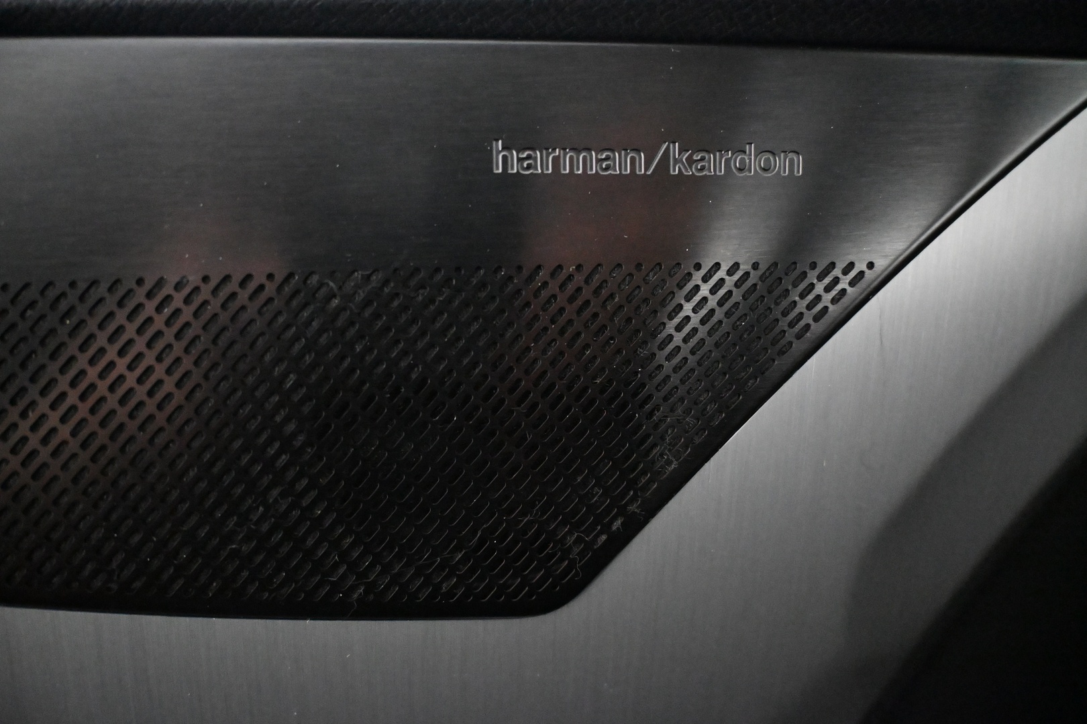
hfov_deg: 63.2
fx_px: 883
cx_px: 544
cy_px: 362
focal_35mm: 29
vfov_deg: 44.6
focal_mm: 19.5
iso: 12800
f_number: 3.8
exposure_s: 1/80
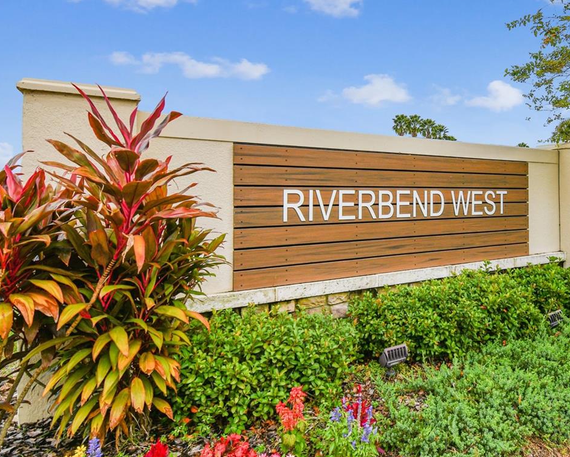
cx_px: 393
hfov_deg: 67.8
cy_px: 188
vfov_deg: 58.4
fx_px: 405
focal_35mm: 24
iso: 100
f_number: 8
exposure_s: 1/125
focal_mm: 10
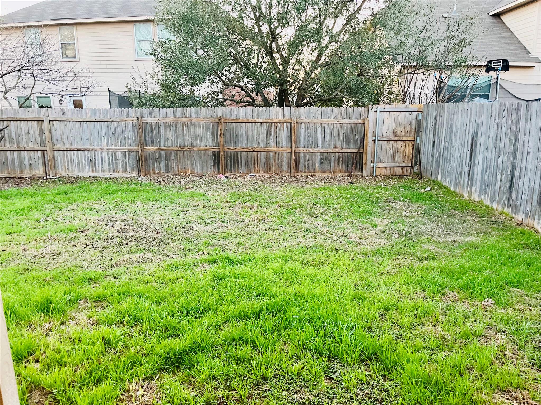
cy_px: 202
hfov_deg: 67.3
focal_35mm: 26
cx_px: 270
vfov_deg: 53.1
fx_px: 406
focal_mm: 5.1
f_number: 1.6
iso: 250
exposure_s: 1/60
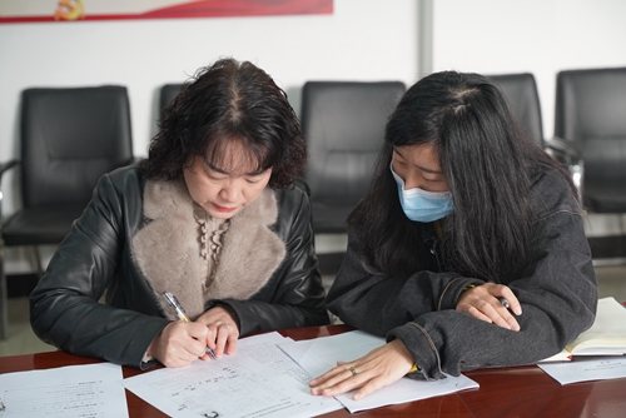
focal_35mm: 59
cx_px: 313
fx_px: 1023
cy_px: 209
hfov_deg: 34.0
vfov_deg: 23.1
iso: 2000
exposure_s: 1/160
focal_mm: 58.8
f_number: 4
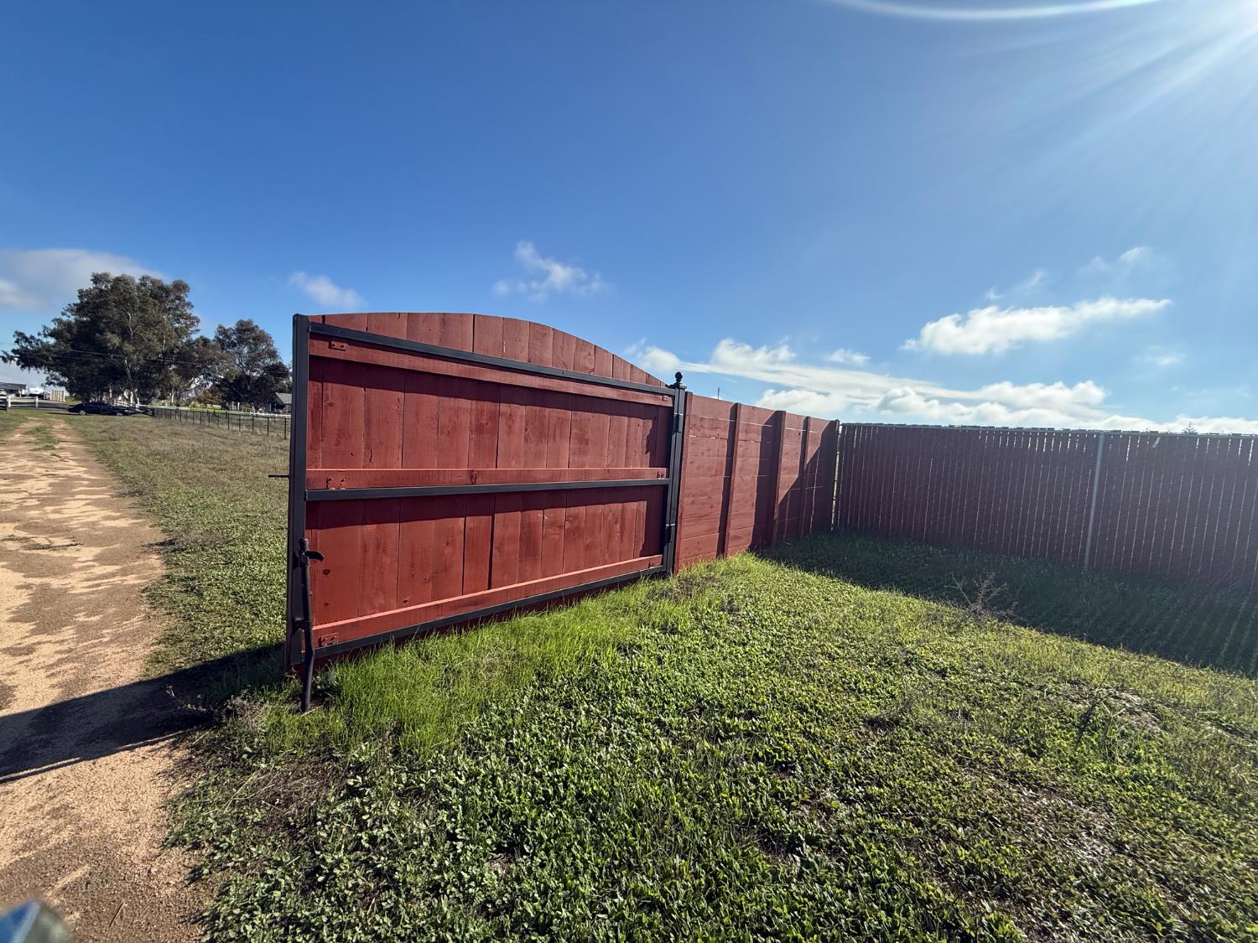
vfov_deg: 85.7
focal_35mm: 14
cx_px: 629
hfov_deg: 102.1
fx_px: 509
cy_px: 472
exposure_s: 1/2841
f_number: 2.2
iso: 64
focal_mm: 2.22
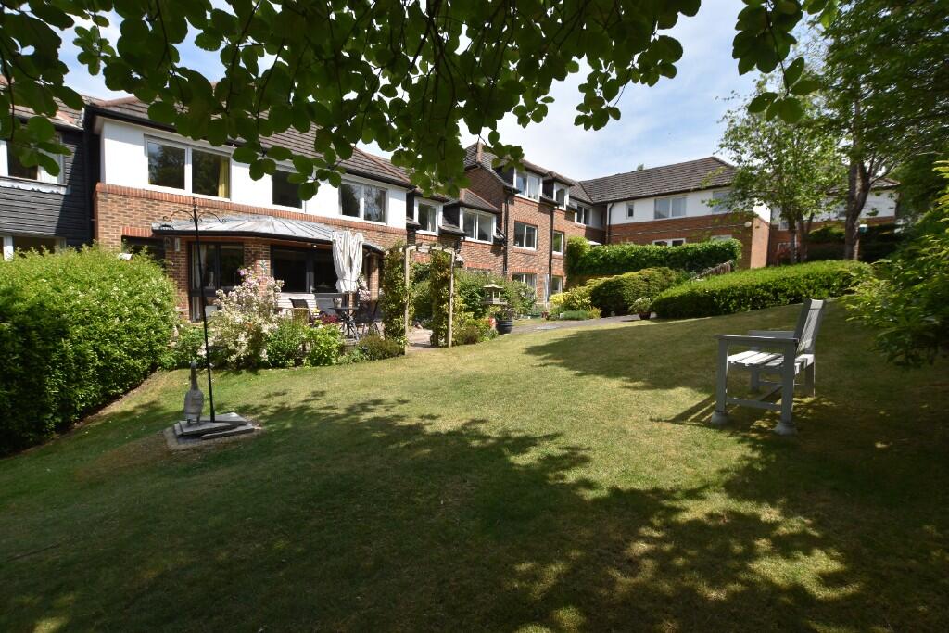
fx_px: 395
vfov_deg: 77.3
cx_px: 474
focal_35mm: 15
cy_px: 316
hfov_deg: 100.4
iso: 200
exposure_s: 1/400
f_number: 7.1
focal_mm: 10
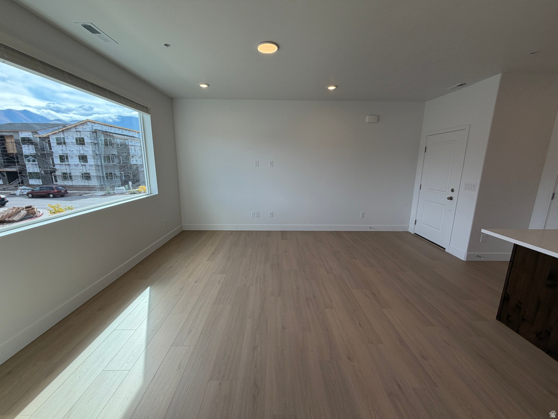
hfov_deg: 102.1
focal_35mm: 14
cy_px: 210
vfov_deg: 85.7
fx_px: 226
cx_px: 279
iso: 40
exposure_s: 1/239
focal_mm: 2.22
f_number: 2.2
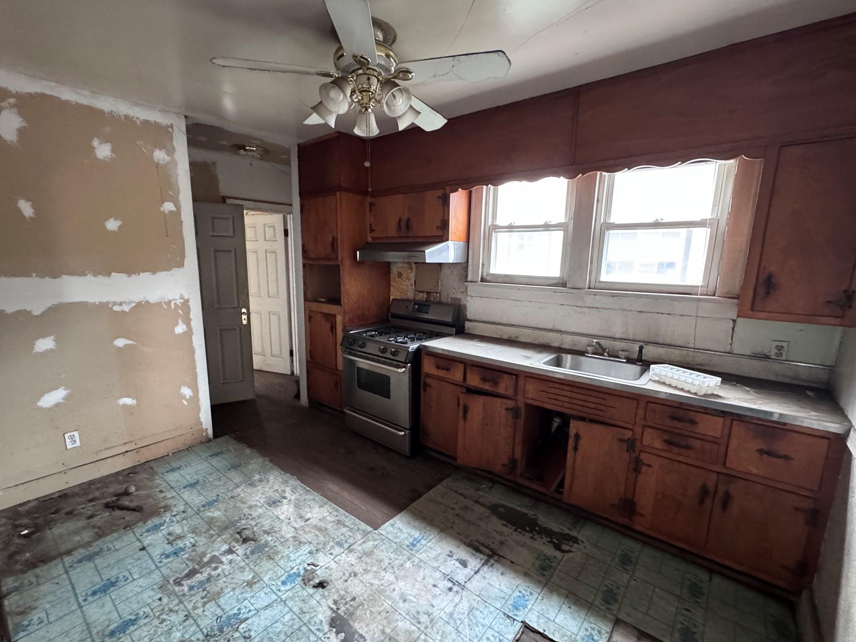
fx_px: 396
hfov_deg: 94.5
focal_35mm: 16
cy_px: 334
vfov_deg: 78.1
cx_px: 415
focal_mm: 2.22
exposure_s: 1/60
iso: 1250
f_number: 2.2
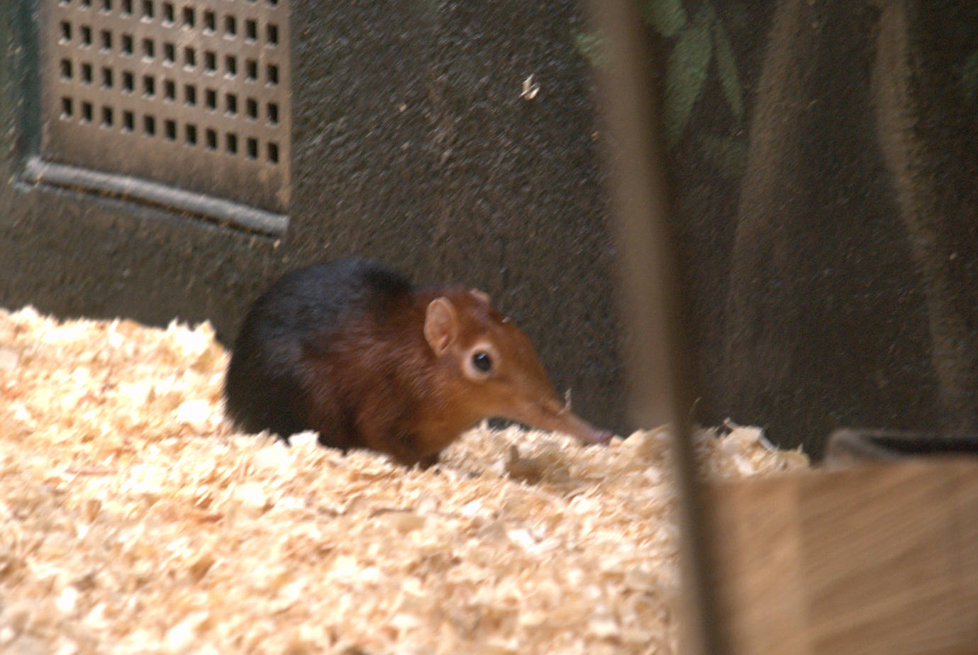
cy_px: 342
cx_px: 465
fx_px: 9468
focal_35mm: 348
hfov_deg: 5.9
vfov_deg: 4.0
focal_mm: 200
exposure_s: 1/40
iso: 1600
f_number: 6.3
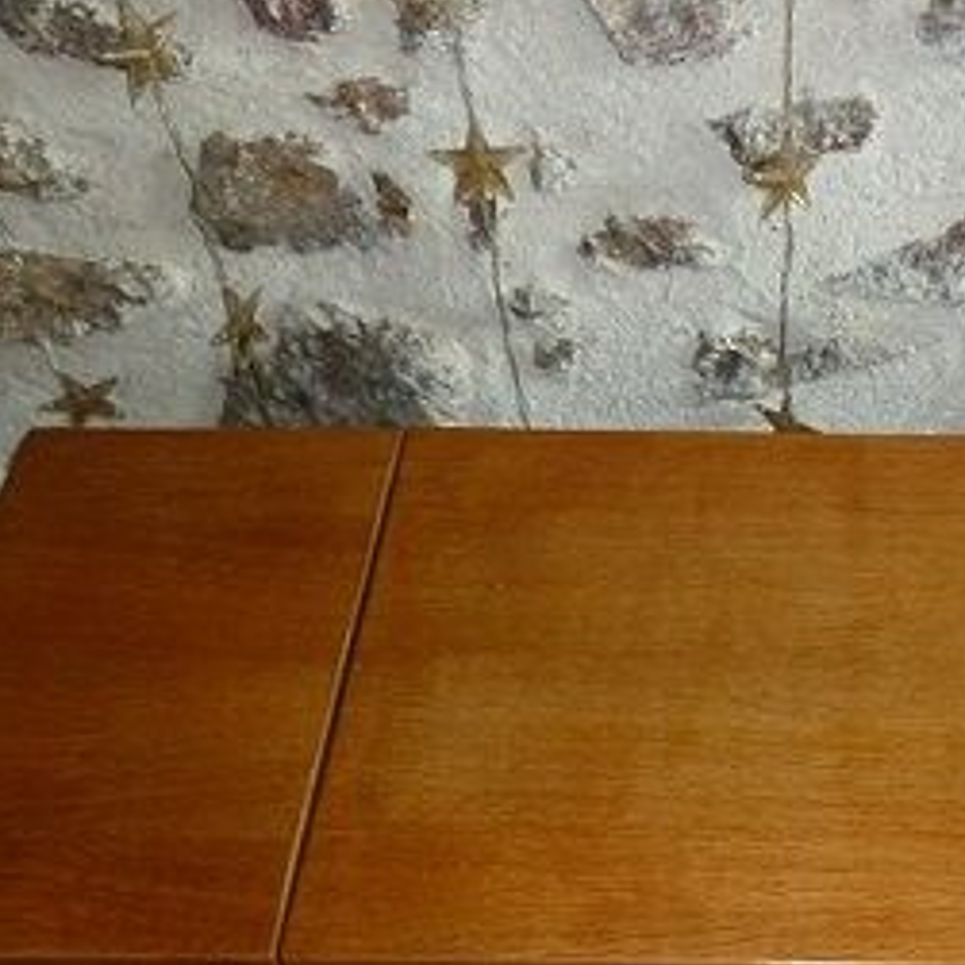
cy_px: 707
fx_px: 1419
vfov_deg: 36.8
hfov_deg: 36.1
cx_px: 792
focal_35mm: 45
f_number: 3.3
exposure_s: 1/30
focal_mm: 4.1
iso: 320
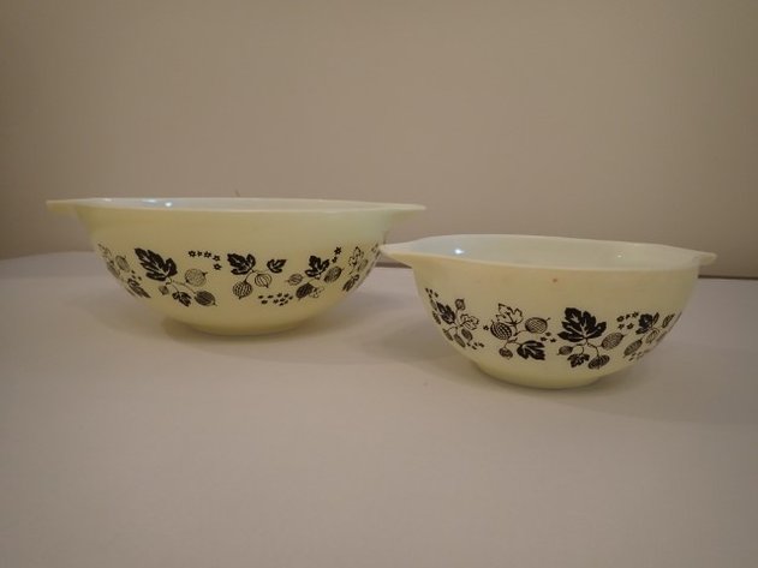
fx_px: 547
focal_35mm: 25
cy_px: 284
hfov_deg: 69.4
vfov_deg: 54.9
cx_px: 379
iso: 200
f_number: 2
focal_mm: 4.5
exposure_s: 1/40
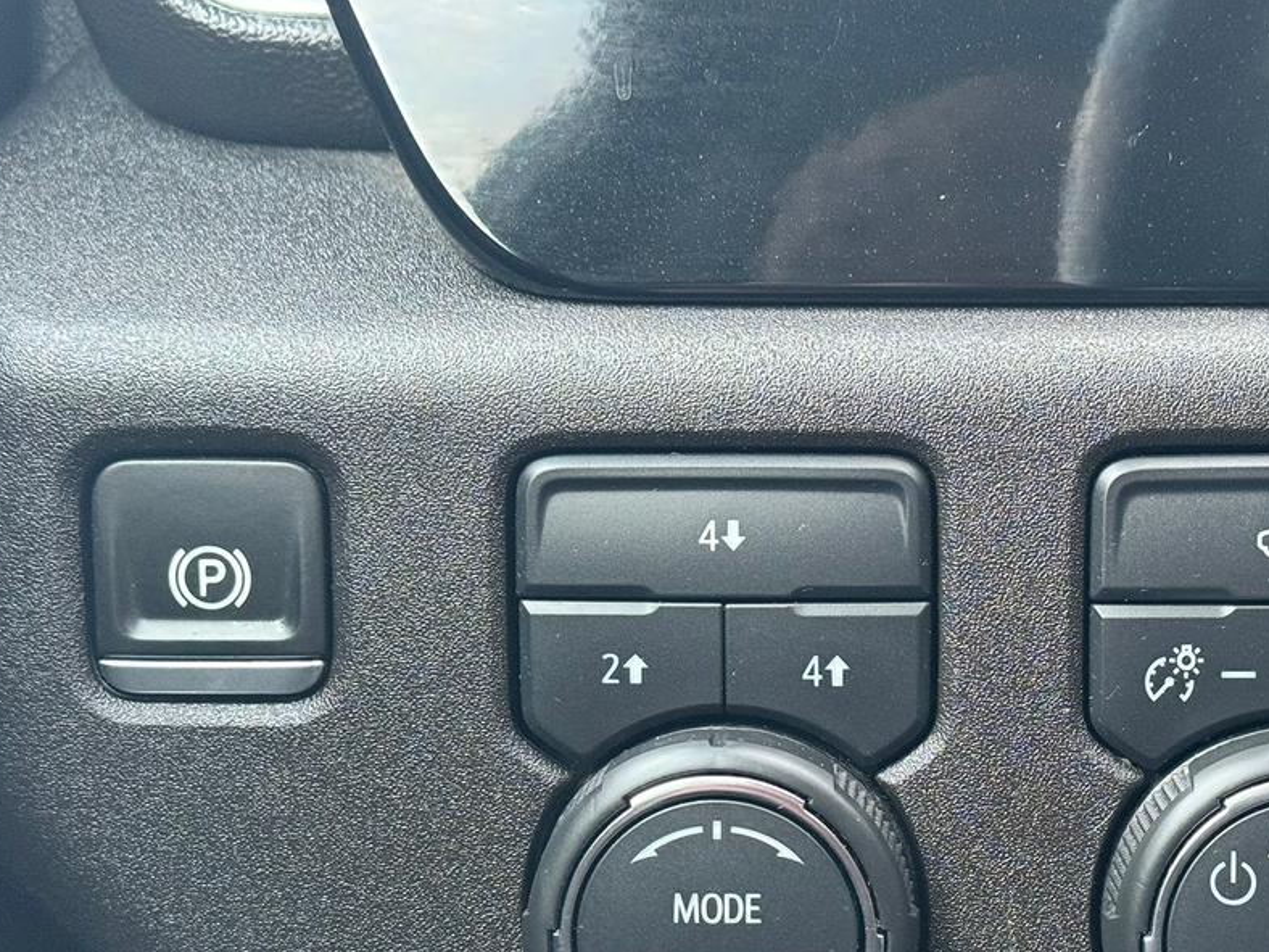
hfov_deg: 24.9
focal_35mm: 78
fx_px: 2859
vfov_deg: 18.7
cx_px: 826
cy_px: 759
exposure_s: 1/41
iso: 250
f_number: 1.78
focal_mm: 6.76
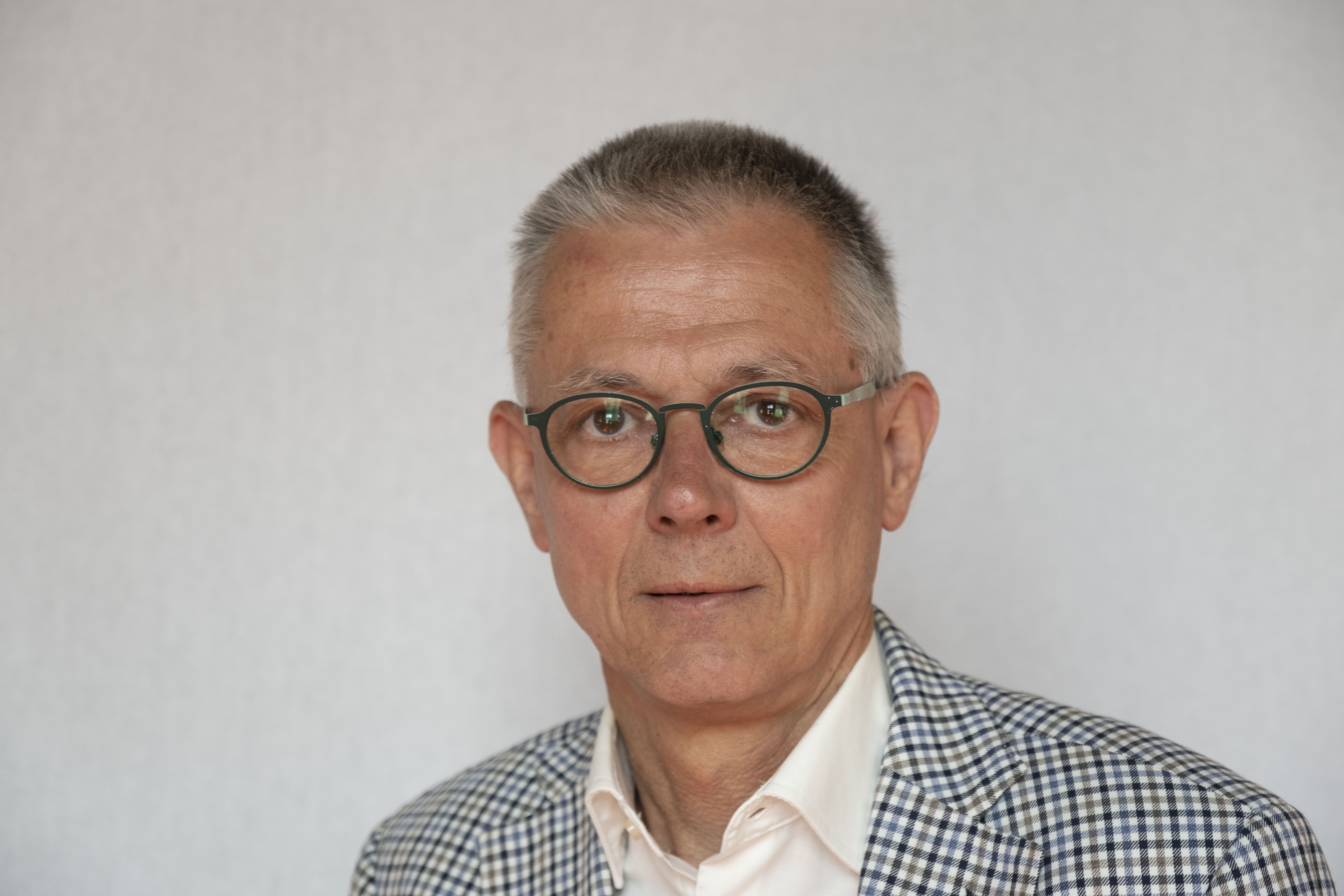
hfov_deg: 28.5
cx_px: 672
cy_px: 448
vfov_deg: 19.2
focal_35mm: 71
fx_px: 2650
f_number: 2.8
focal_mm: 47
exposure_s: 1/125
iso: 320
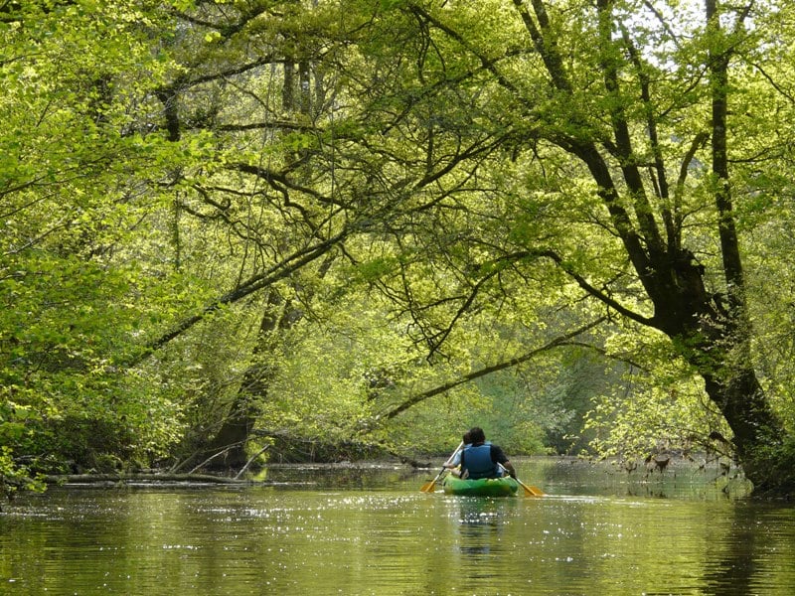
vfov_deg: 11.5
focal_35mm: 129
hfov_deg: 15.3
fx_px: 2963
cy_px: 298
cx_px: 398
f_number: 4
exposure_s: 1/125
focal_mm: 21.1
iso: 100
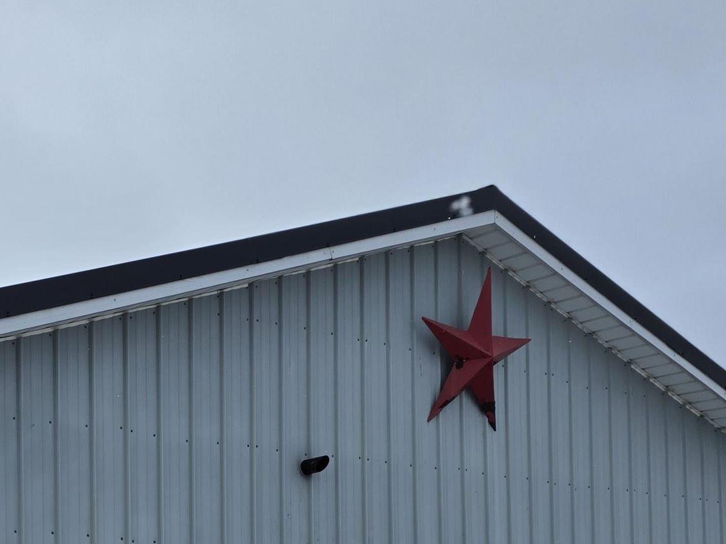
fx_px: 1321
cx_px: 61
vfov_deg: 21.6
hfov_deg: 29.4
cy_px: 647
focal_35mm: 63
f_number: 1.7
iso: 80
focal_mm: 6.3
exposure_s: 1/5778
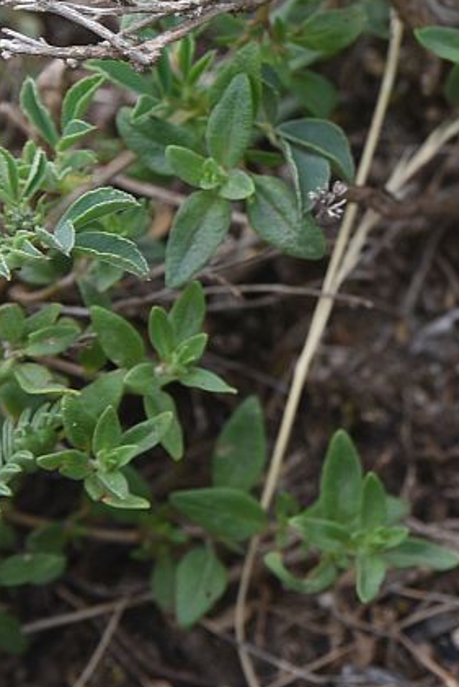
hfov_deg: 7.7
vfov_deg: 11.8
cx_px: 835
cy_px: 48
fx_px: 3306
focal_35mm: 173
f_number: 9
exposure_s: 1/200
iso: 400
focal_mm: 56
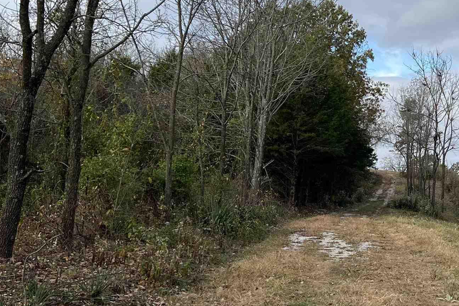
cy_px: 42
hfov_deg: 30.2
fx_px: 816
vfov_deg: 20.9
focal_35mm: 64
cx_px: 408
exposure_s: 1/3257
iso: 50
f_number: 1.5
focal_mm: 5.7
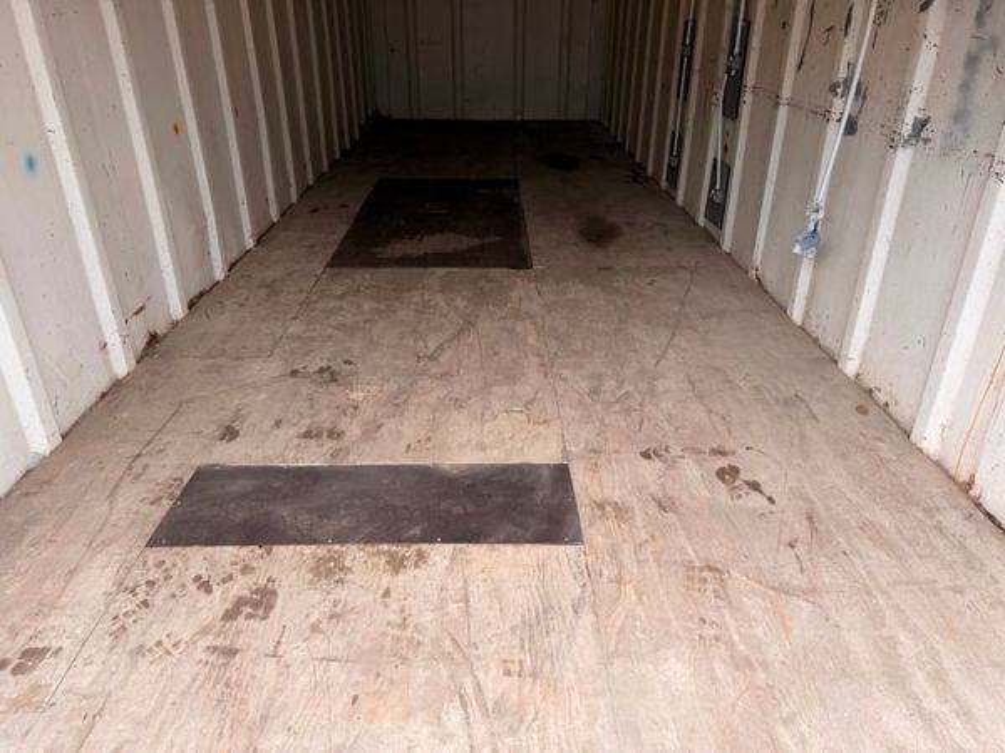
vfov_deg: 56.8
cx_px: 502
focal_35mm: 24
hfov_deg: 71.6
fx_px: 697
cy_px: 376
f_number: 1.78
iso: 125
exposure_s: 1/121
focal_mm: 6.76
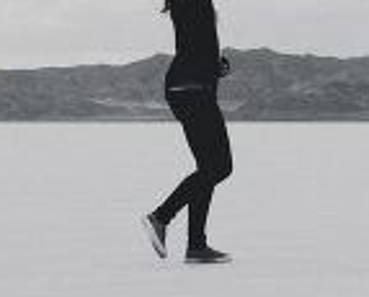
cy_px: -101
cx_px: 421
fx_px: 1926
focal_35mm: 176
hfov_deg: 10.8
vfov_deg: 8.7
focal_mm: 35
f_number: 3.2
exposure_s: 1/800
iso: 100
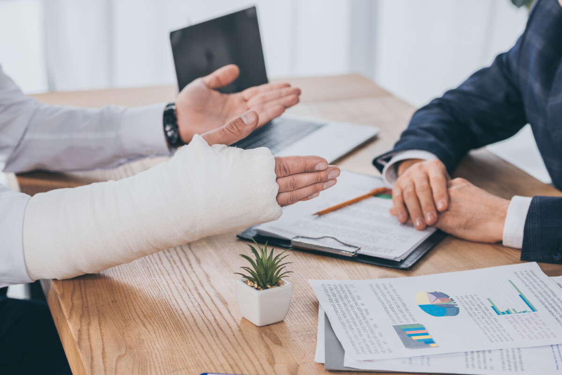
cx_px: 281
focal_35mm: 78
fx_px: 1218
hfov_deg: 26.0
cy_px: 188
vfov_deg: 17.5
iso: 160
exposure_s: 1/160
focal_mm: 78
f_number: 4.5
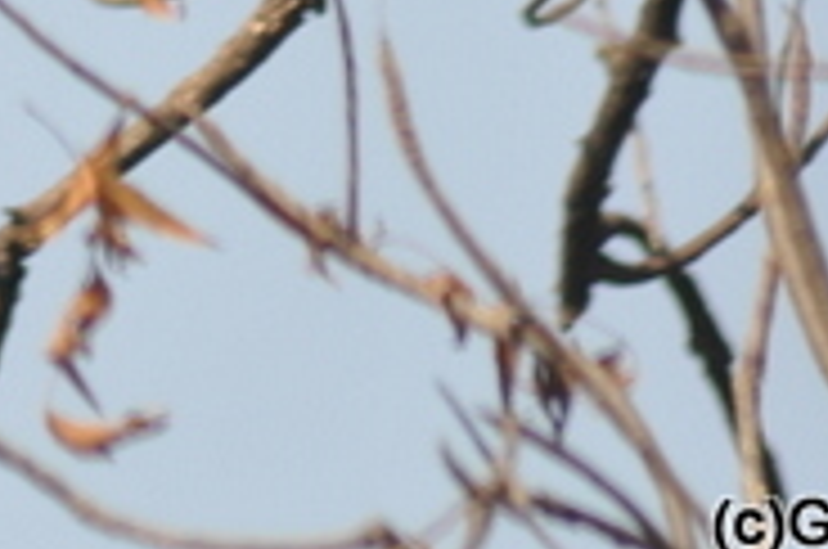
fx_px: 44955
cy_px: -562
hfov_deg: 1.1
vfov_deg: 0.7
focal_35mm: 1958
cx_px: -518
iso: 200
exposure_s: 1/500
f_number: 5.6
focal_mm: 300
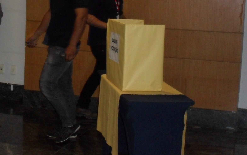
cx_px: 91
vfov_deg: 16.4
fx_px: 532
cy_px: 41
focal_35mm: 79
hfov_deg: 26.1
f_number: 4.3
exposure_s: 1/60
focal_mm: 10.1
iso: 400
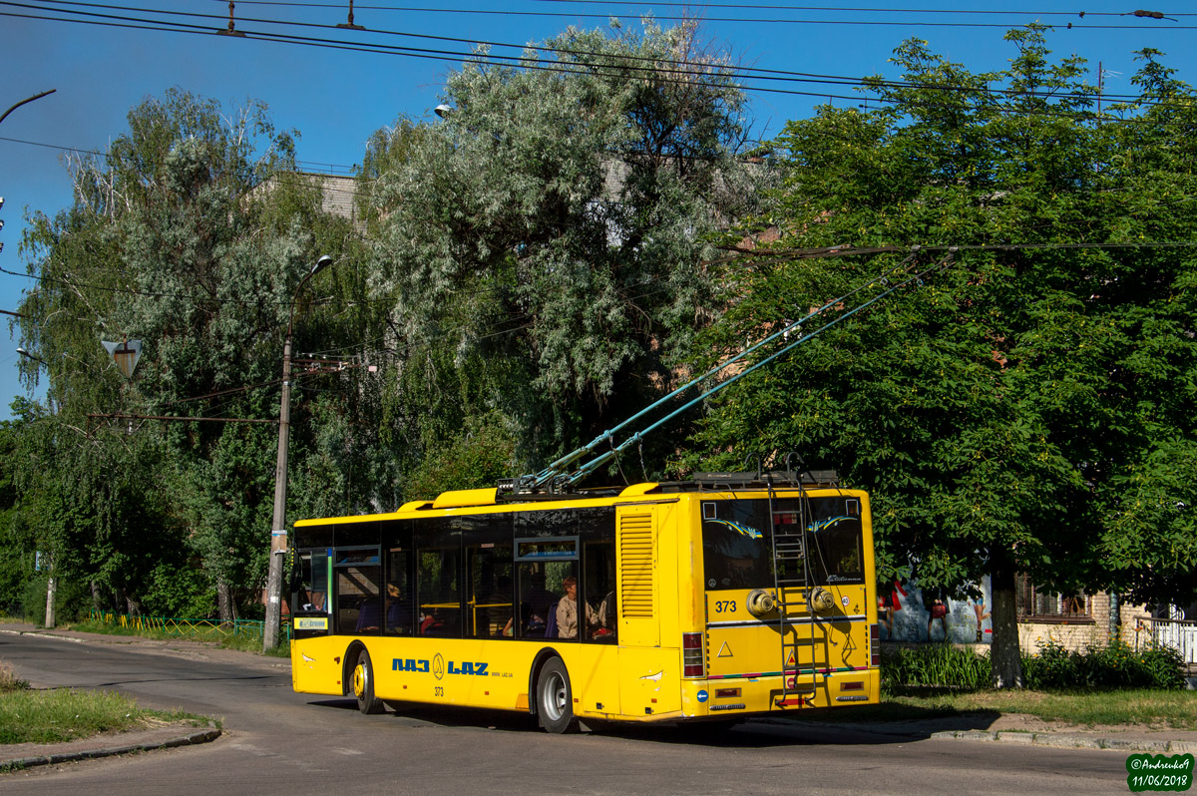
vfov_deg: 21.5
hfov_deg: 31.9
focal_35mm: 63
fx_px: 2093
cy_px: 398
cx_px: 598
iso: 100
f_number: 10
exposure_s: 1/800
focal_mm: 42
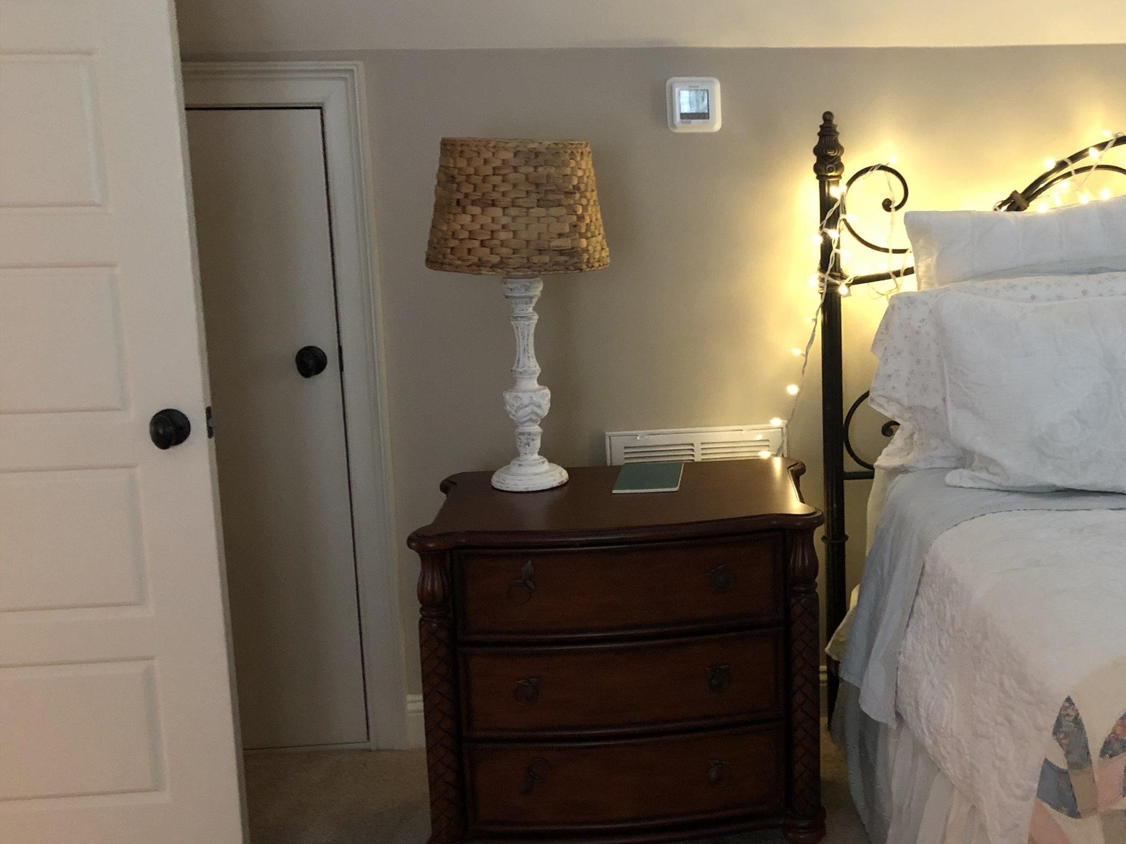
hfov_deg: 43.4
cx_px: 843
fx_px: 1366
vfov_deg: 34.3
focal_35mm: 42
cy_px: 384
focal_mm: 3.99
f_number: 1.8
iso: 80
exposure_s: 1/6
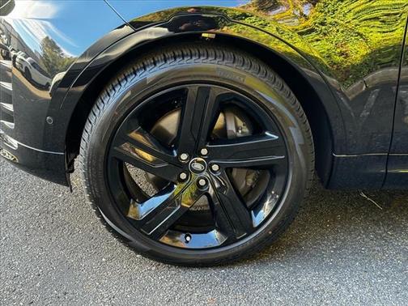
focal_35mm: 48
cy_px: 153
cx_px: 204
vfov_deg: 30.3
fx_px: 566
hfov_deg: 39.7
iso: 160
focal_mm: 6.76
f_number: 1.78
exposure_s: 1/60
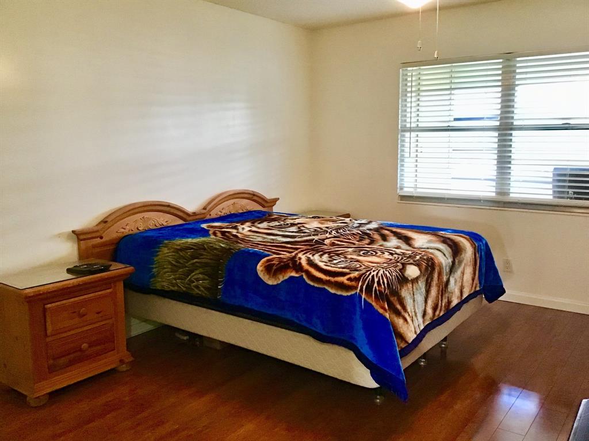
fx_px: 527
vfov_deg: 45.4
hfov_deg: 58.4
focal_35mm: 31
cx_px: 294
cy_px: 220
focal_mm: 3.3
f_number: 2.4
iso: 200
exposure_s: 1/30
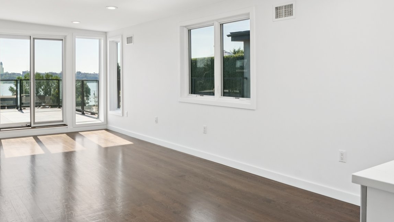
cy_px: 74
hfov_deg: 63.2
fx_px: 313
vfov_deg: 38.5
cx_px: 143
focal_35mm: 30
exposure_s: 1/125
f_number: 8
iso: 400
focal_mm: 16
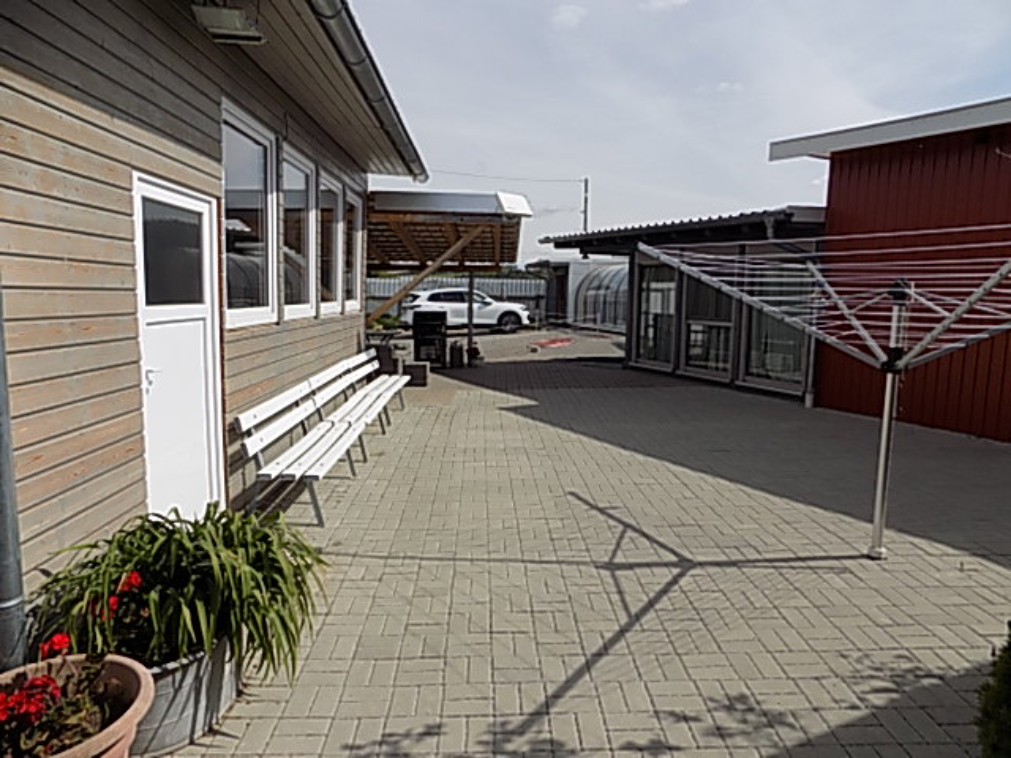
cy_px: 379
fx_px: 672
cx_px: 506
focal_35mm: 23
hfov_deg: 73.9
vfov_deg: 58.9
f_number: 9.9
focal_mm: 4
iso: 80
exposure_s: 1/160
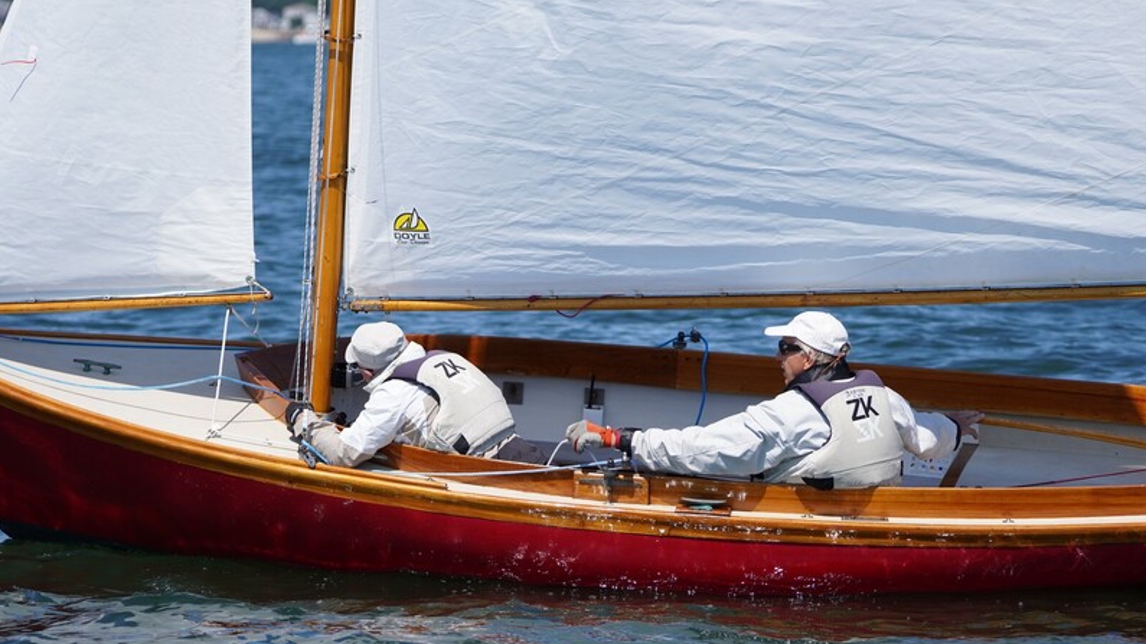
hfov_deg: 9.1
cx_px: 572
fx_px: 7201
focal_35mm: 237
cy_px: 289
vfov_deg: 5.1
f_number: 5
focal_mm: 150
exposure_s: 1/2000
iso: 250
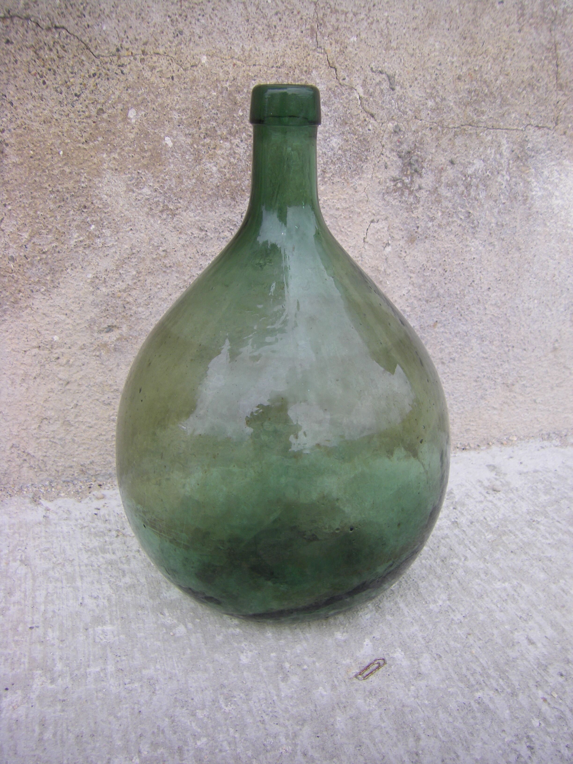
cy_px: 382
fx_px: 839
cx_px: 286
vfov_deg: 49.0
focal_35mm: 38
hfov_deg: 37.7
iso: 64
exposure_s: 1/160
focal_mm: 6.3
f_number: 3.5
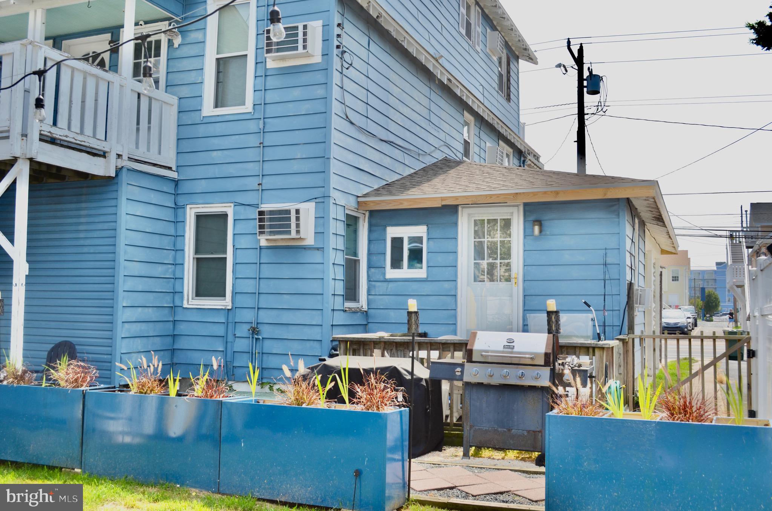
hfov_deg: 53.2
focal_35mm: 36
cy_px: 256
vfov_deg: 36.7
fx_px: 770
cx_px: 386
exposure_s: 1/200
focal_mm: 24
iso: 100
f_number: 8
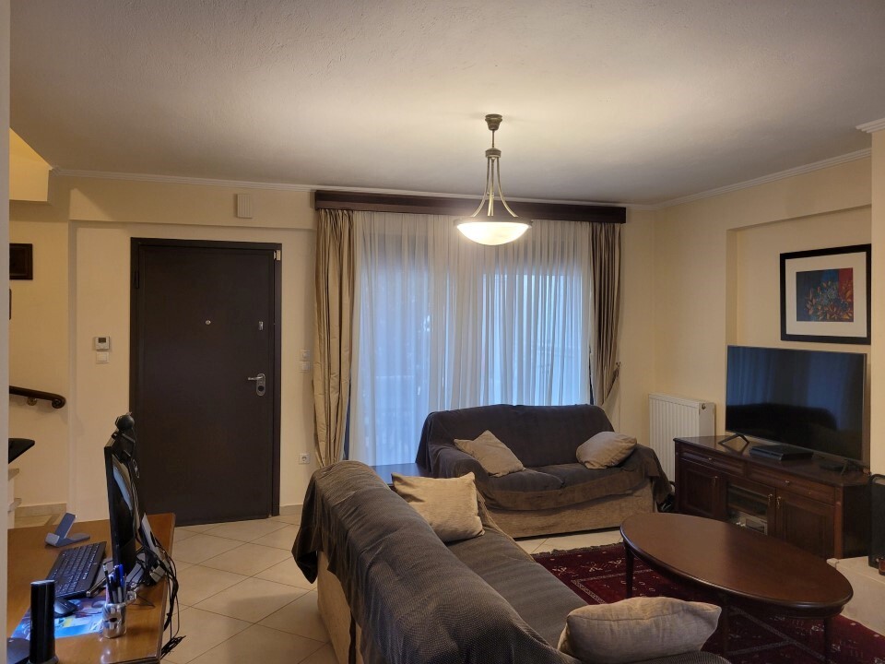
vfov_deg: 53.1
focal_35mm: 26
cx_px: 442
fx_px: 665
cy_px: 332
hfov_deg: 67.3
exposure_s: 1/50
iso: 160
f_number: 1.8
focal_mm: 5.4
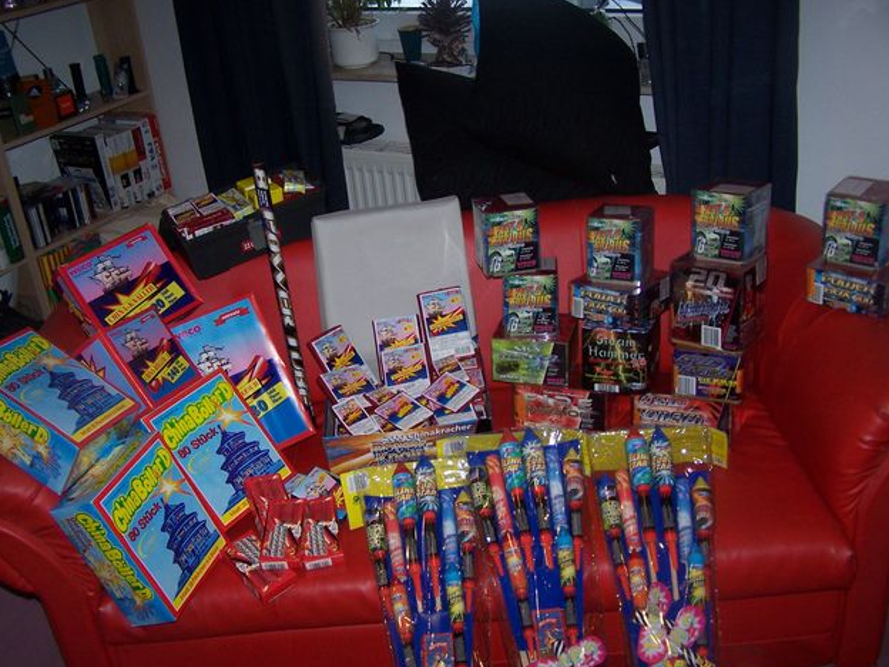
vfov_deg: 36.8
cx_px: 435
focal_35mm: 39
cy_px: 336
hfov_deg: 47.9
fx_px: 1002
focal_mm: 6.3
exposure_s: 1/60
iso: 140
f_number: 2.8
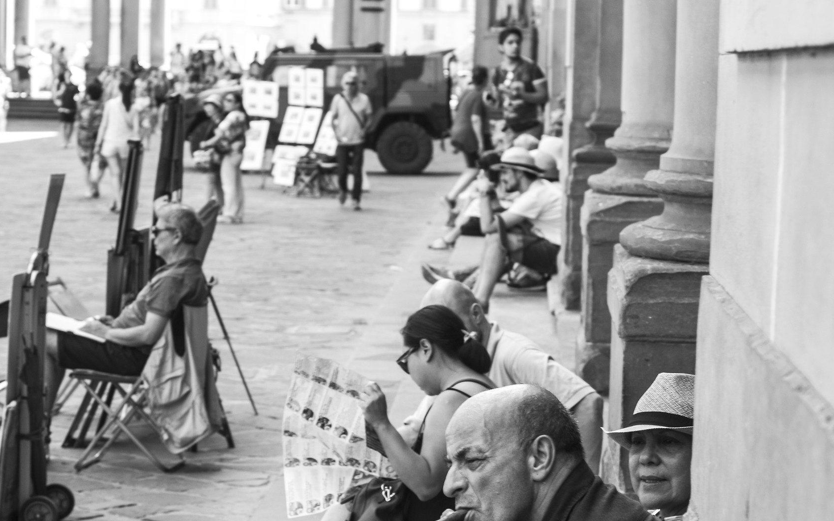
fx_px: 2478
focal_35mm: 109
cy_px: 357
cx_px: 272
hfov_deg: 19.0
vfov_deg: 12.0
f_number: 5
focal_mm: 50
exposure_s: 1/40
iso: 100
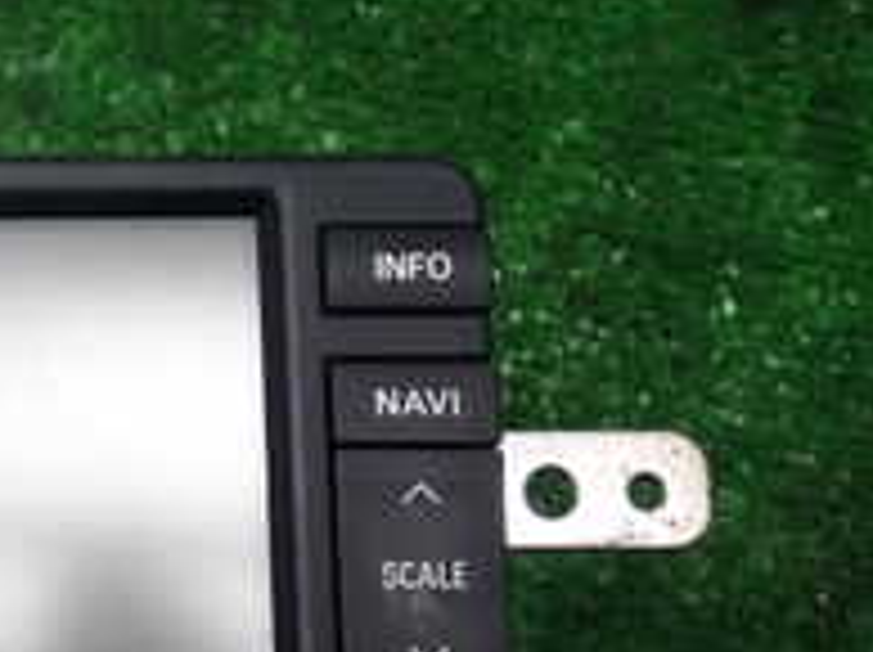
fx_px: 2343
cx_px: -428
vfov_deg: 15.7
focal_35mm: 93
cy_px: 562
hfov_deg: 18.7
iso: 200
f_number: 2.3
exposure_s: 1/30
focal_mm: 5.4
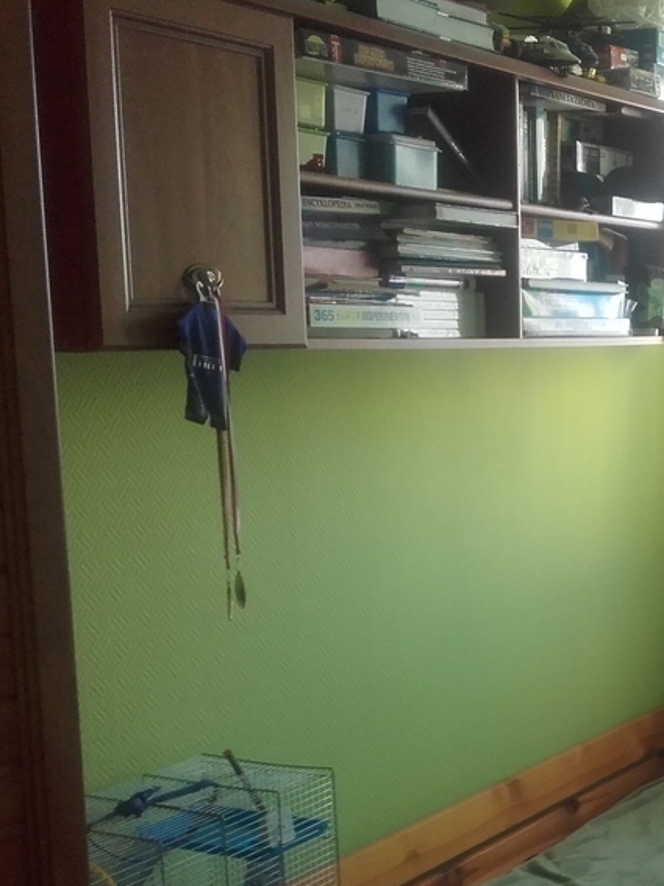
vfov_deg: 34.1
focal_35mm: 56
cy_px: 578
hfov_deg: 24.8
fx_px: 1433
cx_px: 669
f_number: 2.2
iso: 80
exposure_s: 1/33
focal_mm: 3.3
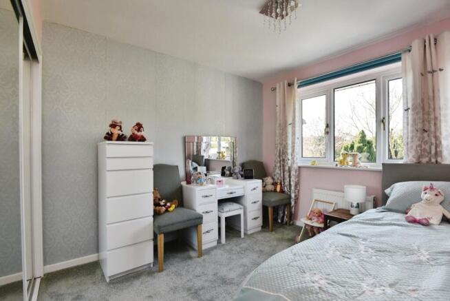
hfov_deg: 96.7
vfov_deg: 73.8
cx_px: 225
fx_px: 200
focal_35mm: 16
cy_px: 150
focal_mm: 16
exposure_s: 1/50
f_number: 7.1
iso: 400
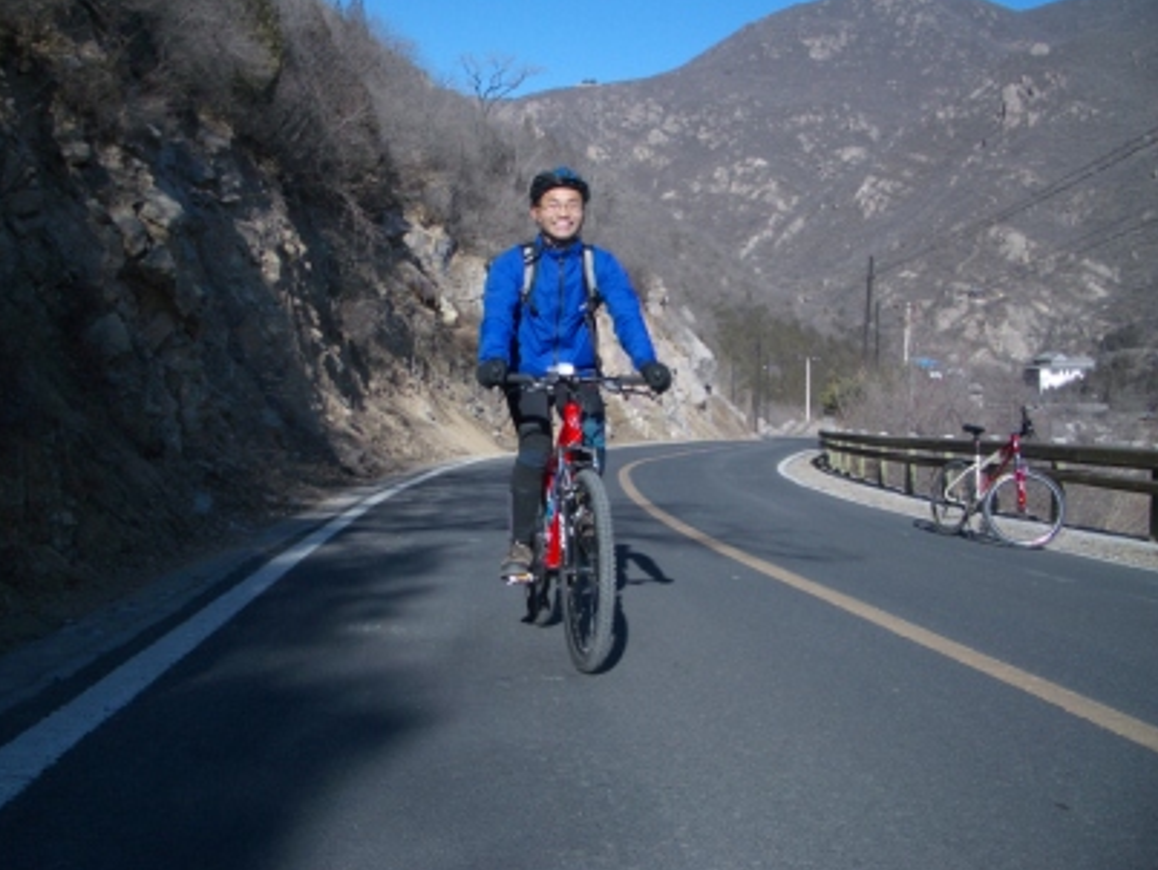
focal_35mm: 39
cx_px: 542
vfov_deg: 36.8
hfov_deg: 47.8
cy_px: 395
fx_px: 1305
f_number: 4.3
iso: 50
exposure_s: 1/500
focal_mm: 5.8
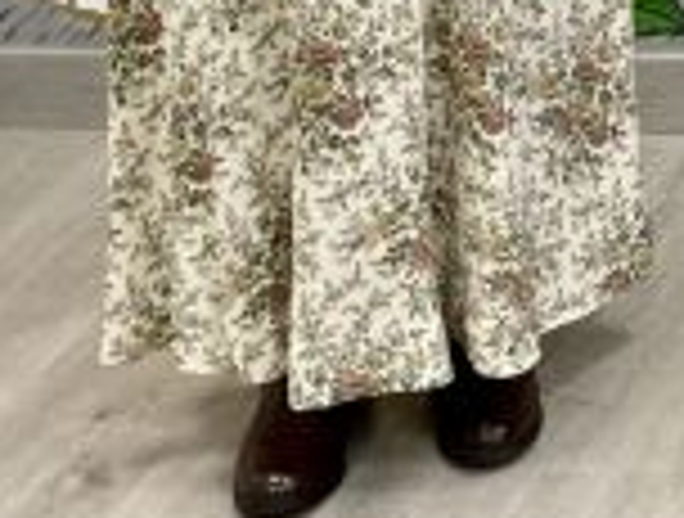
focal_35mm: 137
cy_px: -788
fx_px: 2716
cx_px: 1566
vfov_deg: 9.5
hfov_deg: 12.0
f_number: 1.6
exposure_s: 1/100
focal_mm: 4.2
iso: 100
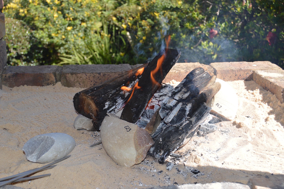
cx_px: 142
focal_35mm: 52
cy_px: 94
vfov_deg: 25.7
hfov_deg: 37.9
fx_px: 414
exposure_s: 1/200
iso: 100
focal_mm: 35
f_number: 6.3
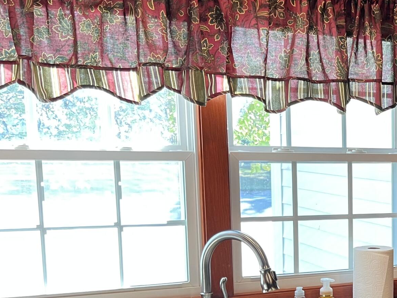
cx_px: 483
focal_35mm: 67
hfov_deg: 25.8
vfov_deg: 21.5
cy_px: 267
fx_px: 768
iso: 80
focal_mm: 5.1
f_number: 1.6
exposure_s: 1/60
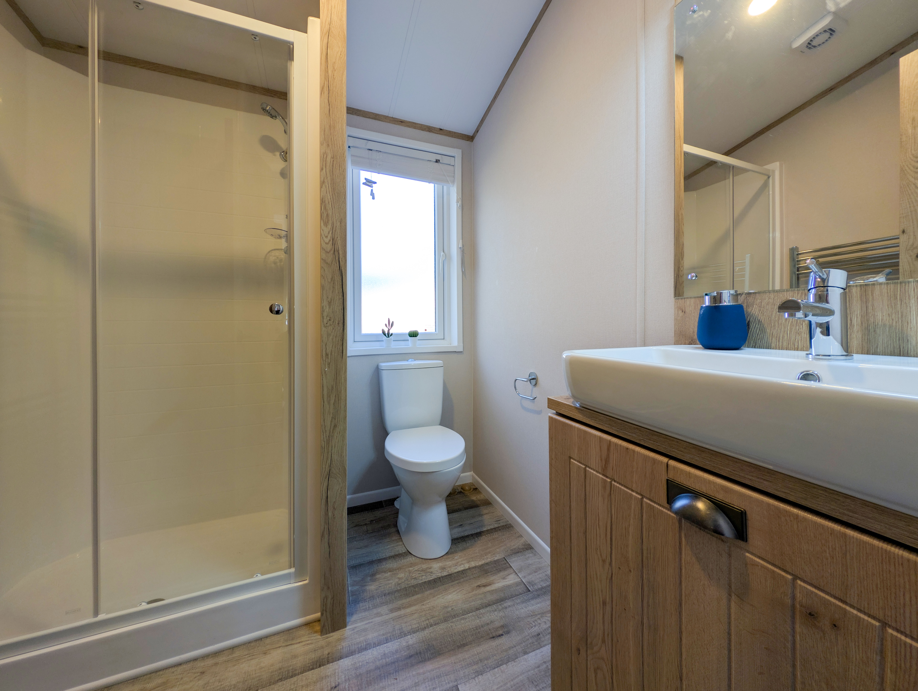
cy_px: 346
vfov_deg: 94.6
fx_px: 319
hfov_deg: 110.5
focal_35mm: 12
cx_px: 459
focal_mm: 2.23
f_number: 1.95
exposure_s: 1/92.7
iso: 41
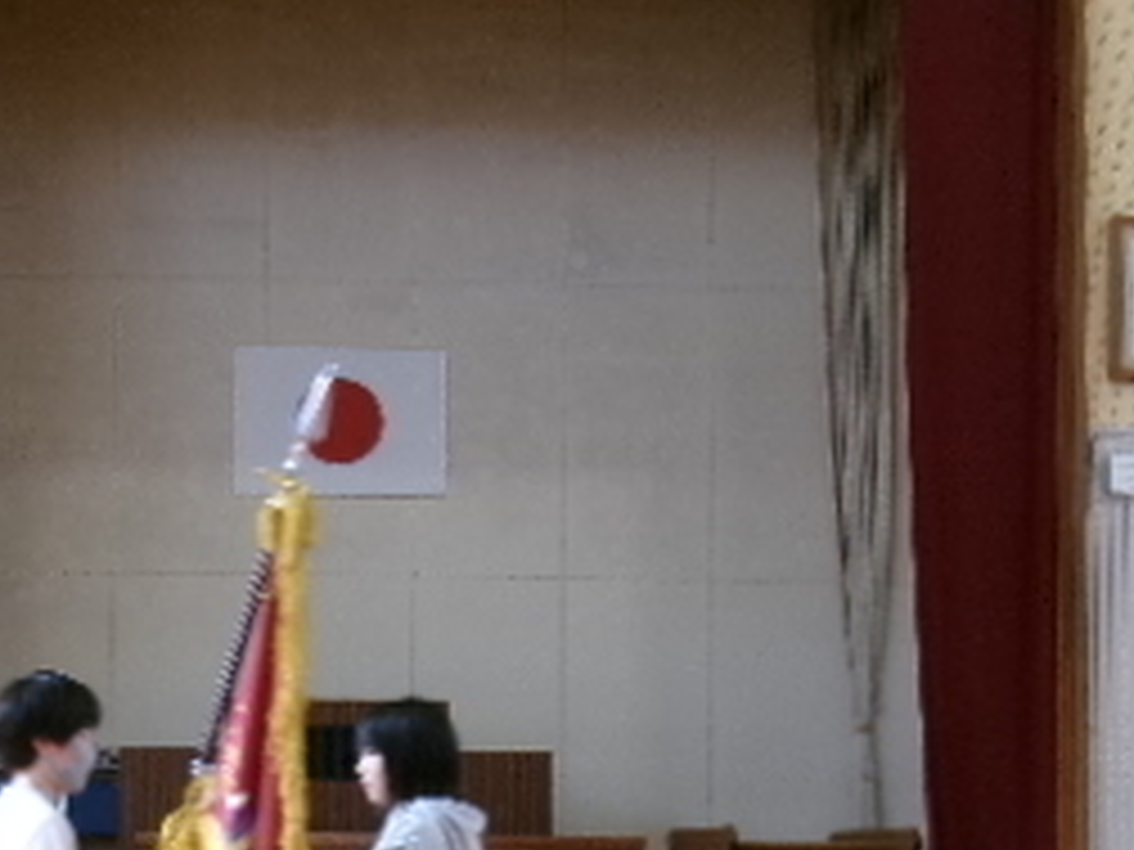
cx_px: 333
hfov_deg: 27.2
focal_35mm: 71
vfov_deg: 20.3
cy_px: 760
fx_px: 2326
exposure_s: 1/34
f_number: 3.9
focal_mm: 5.1
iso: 143
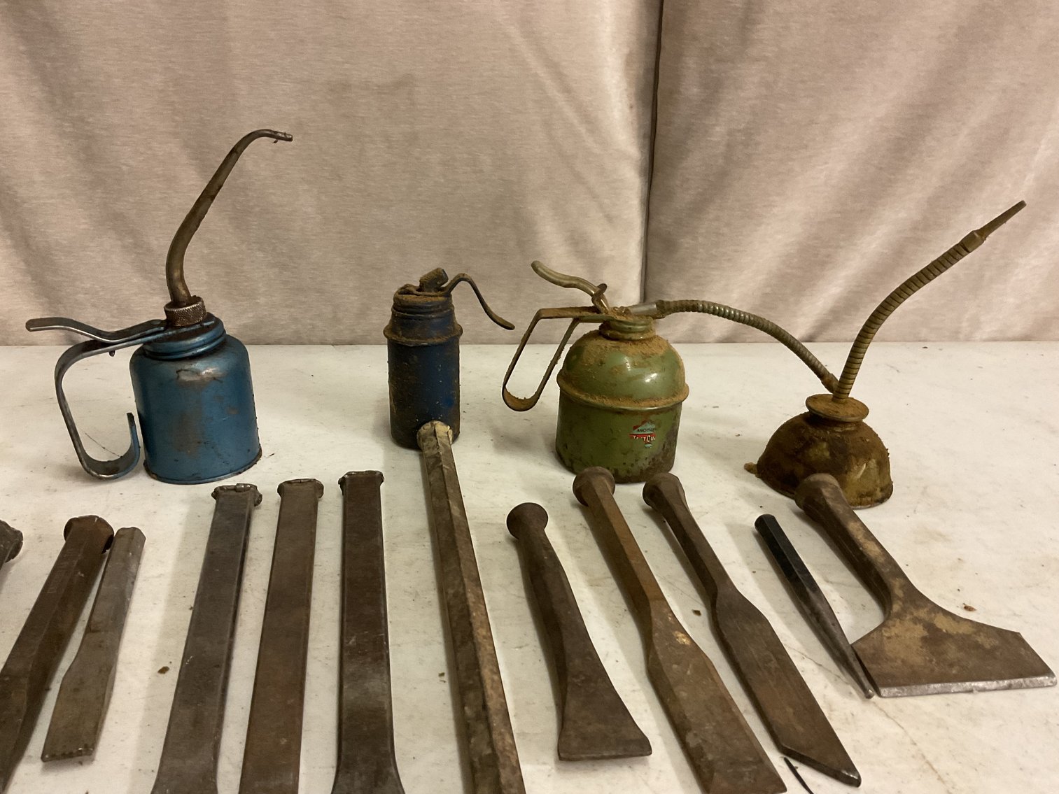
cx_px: 530
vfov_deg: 48.2
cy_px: 397
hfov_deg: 61.7
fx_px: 887
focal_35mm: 29
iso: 250
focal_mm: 3
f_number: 1.8
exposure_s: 1/40
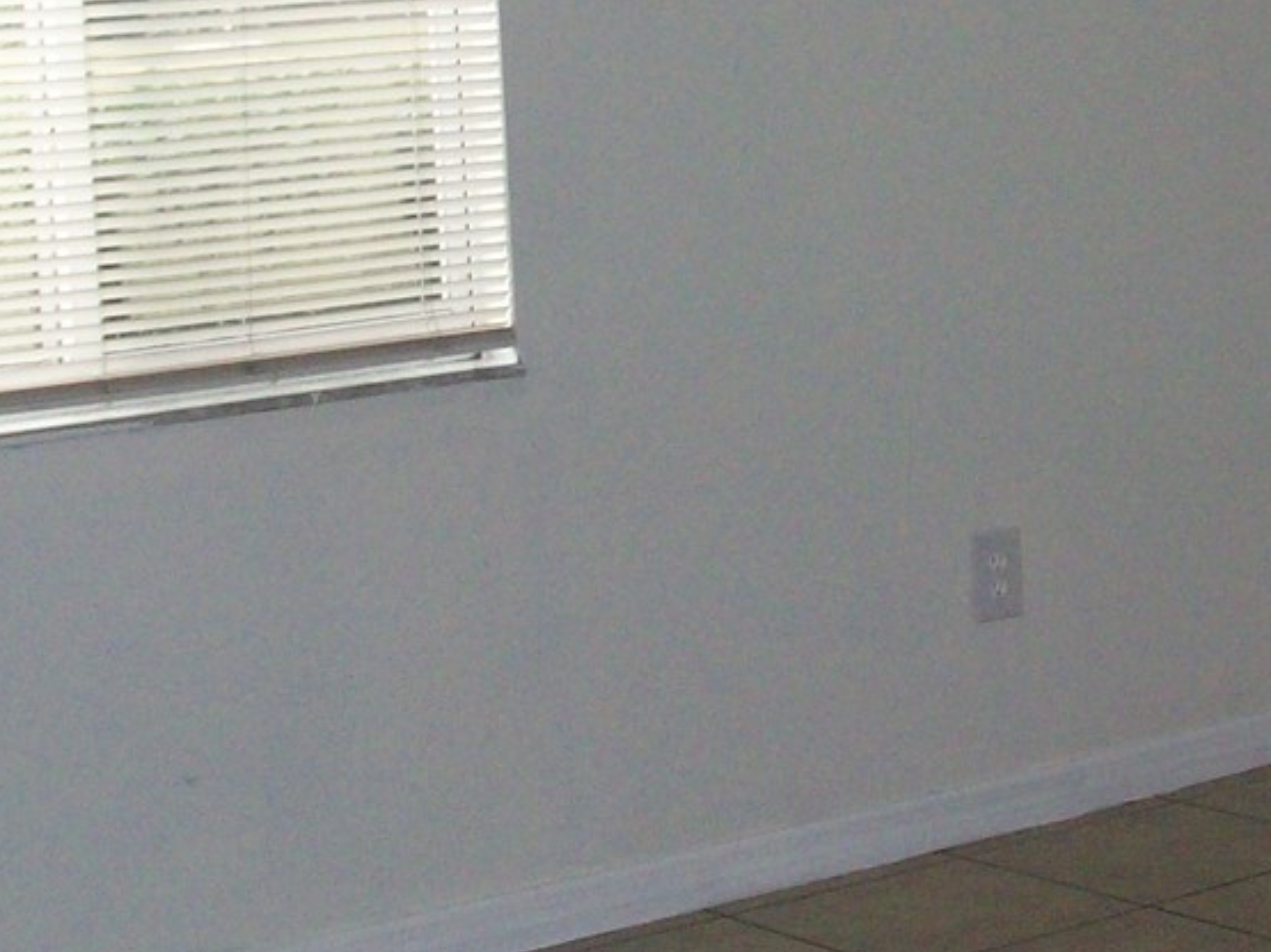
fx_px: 3598
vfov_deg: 14.7
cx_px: 1051
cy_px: -94
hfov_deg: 19.8
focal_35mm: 98
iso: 160
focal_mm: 5.7
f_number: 2.8
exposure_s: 1/60
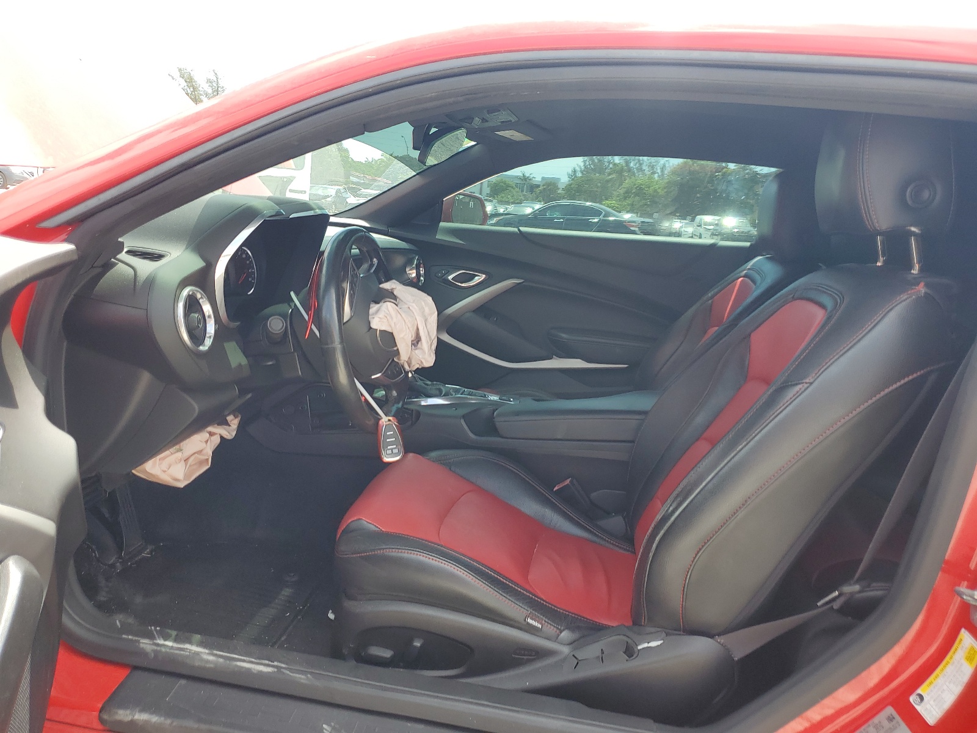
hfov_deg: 67.3
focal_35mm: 26
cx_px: 488
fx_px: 734
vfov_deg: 53.1
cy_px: 366
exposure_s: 1/588
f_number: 1.5
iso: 50
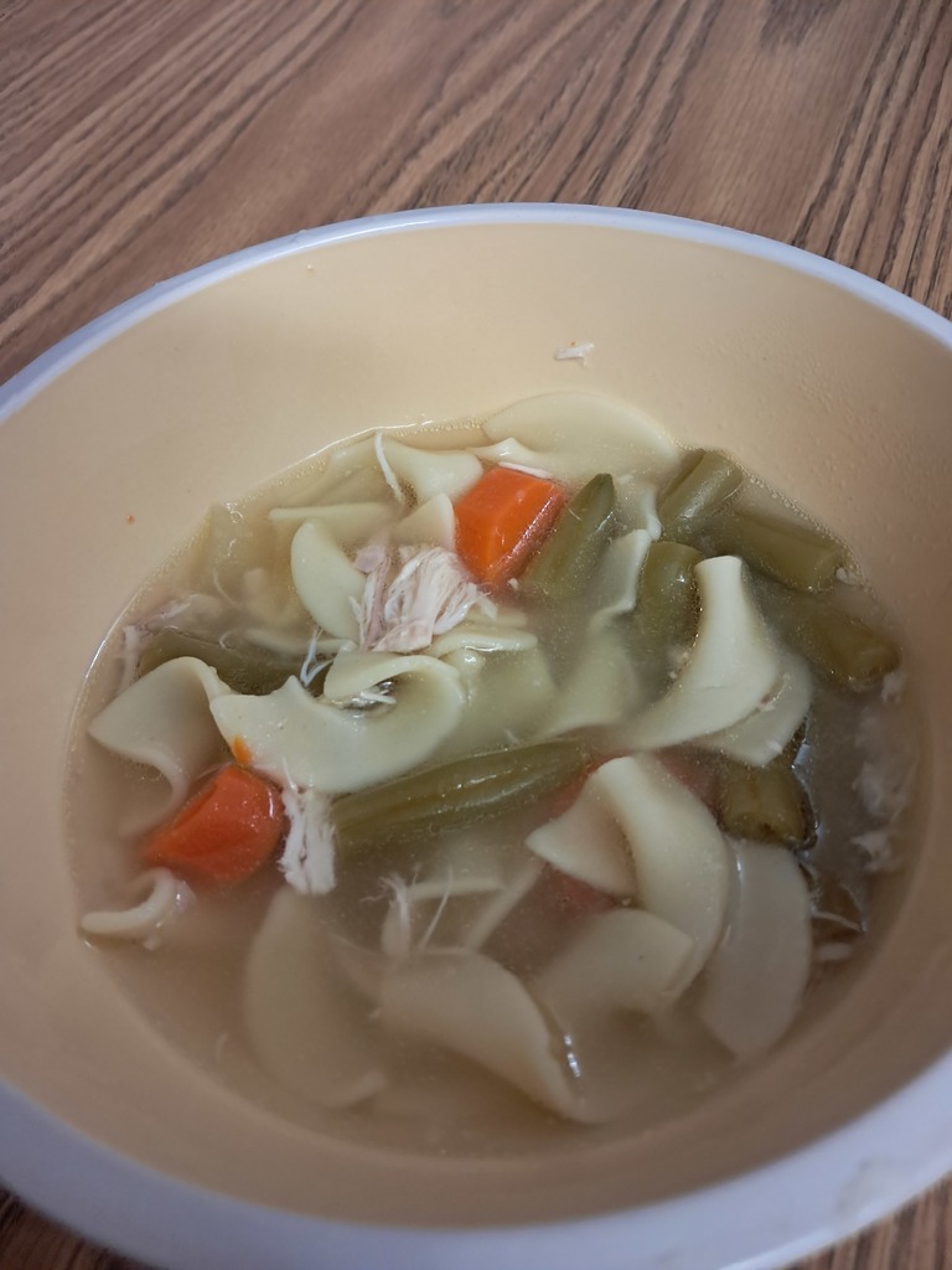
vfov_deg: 65.3
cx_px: 476
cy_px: 635
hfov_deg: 51.4
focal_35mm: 27
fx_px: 990
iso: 500
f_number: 1.8
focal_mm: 4
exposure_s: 1/40
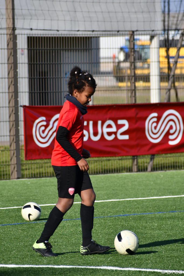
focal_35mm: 375
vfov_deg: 5.5
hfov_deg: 3.7
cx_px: 92
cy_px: 138
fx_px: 2874
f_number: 8
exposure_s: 1/500
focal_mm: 250
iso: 180
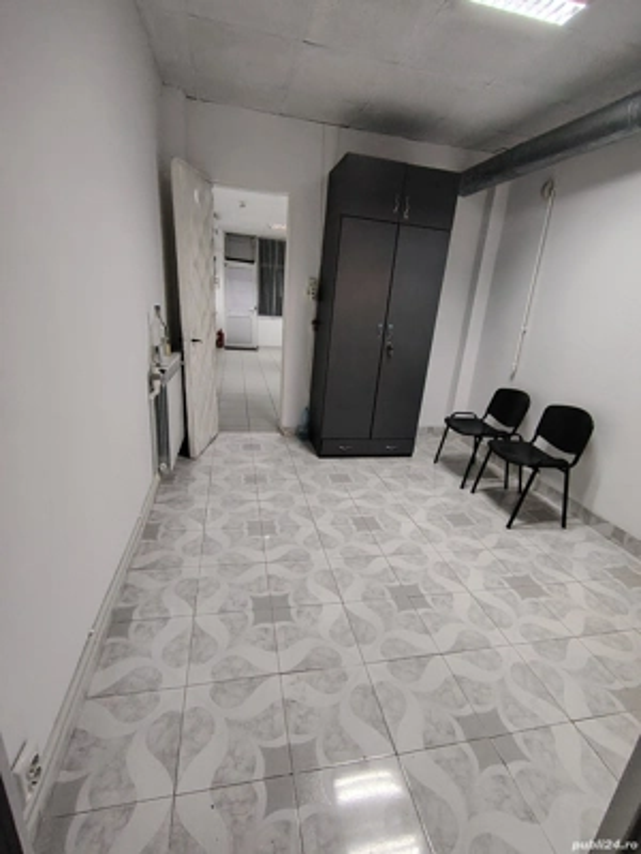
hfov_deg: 74.7
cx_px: 320
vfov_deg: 91.0
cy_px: 427
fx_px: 420
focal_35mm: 17
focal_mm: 1.42
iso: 770
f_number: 2.2
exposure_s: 1/33.3
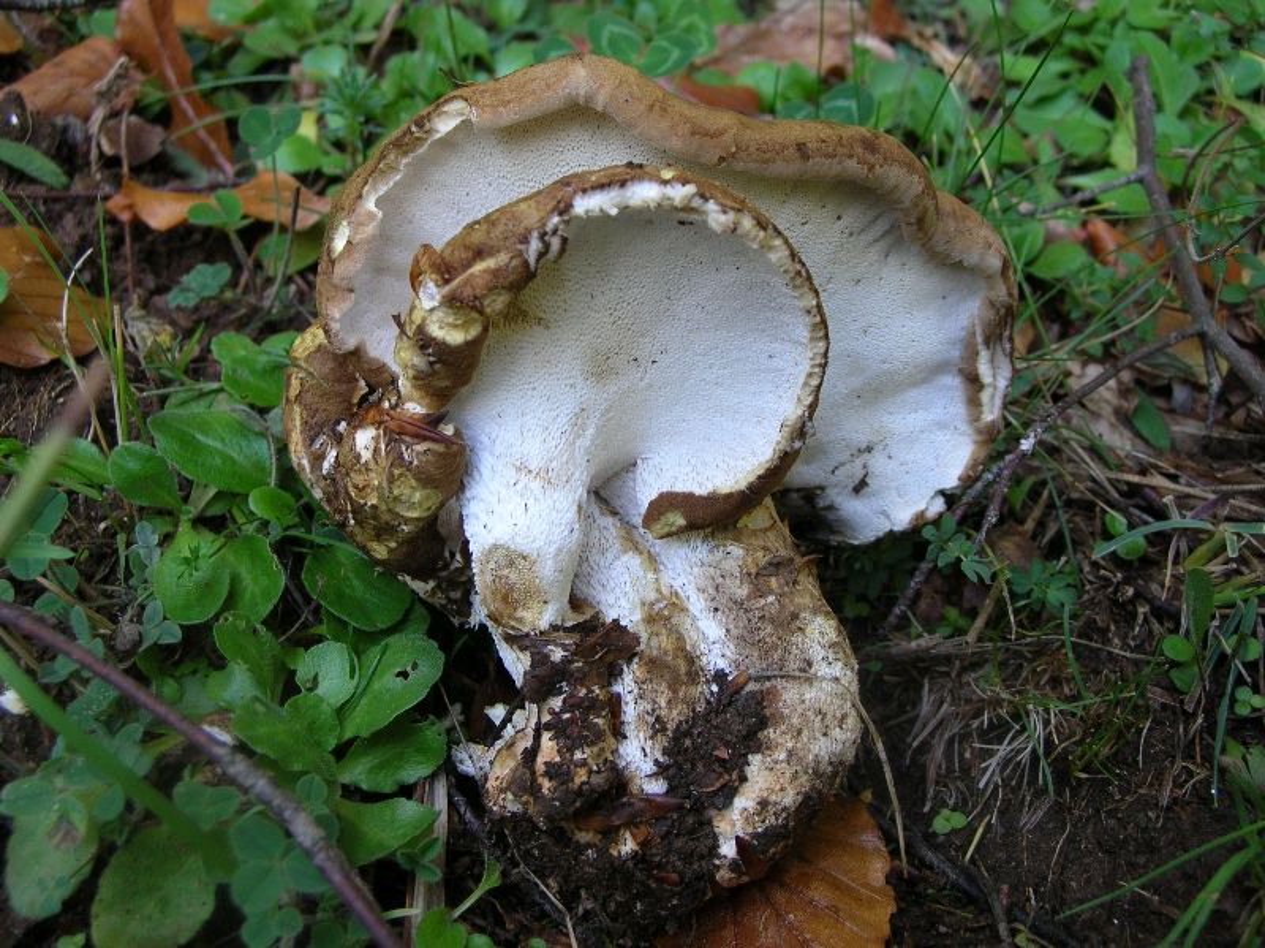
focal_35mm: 42
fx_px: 1534
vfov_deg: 34.3
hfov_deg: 44.8
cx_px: 632
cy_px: 474
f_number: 2.8
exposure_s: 1/38.1
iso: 50
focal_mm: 6.9
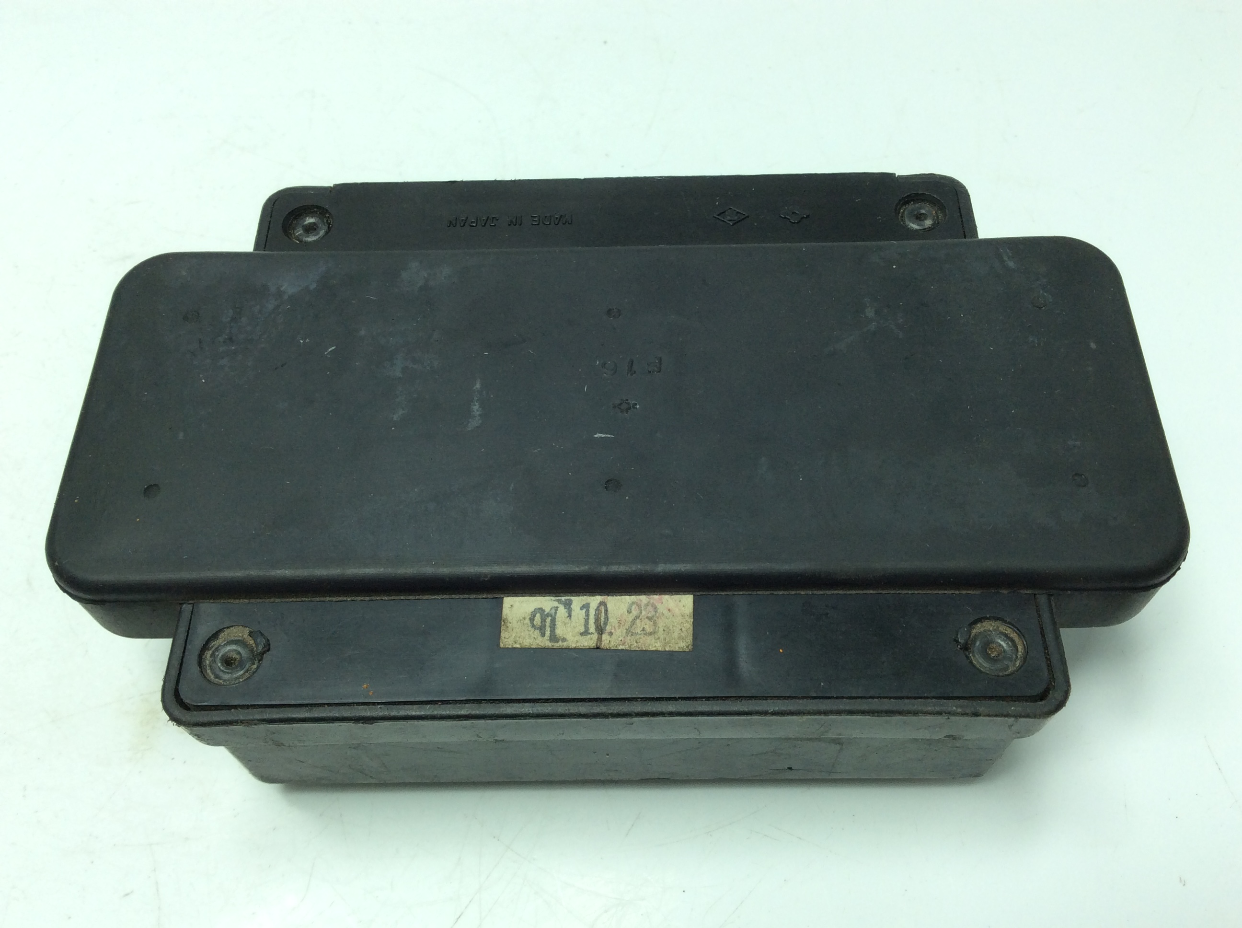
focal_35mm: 32
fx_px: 1146
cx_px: 621
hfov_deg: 56.9
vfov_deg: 44.1
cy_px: 464
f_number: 2.4
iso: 32
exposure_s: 1/252
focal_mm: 3.3
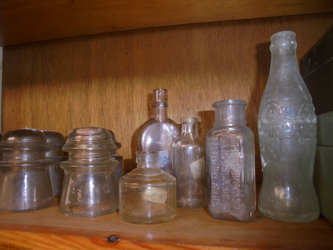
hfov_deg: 67.3
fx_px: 250
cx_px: 166
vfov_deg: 53.1
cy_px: 125
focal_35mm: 26
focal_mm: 4.6
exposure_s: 1/30
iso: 200
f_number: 3.5
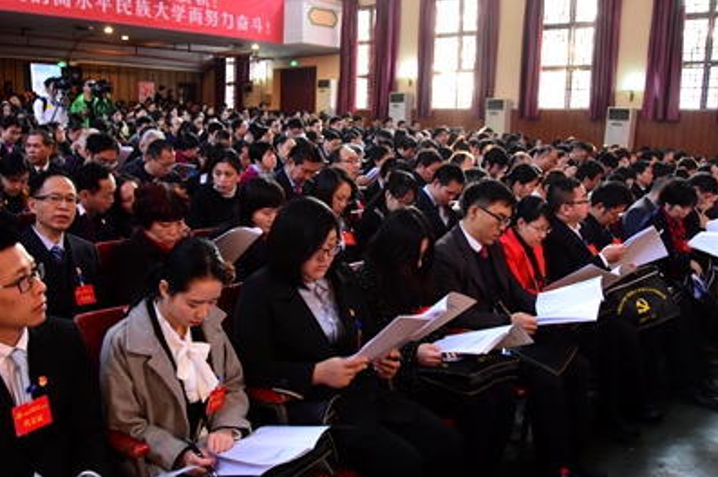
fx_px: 678
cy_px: 257
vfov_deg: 38.8
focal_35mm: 34
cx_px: 307
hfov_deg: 55.6
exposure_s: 1/40
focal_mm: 18
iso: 2000
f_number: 4
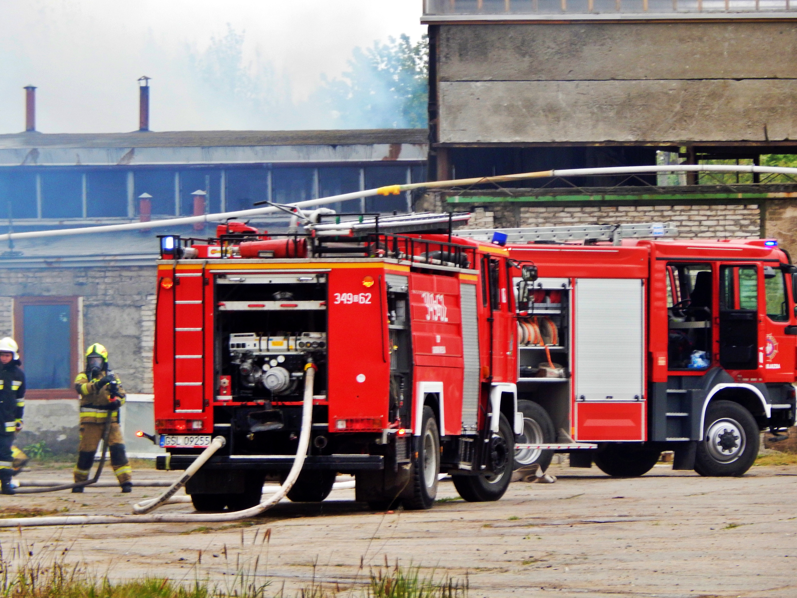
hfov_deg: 6.2
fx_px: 7322
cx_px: 398
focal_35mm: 318
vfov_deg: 4.7
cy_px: 299
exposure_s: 1/60
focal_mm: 56.5
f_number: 5.7
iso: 250
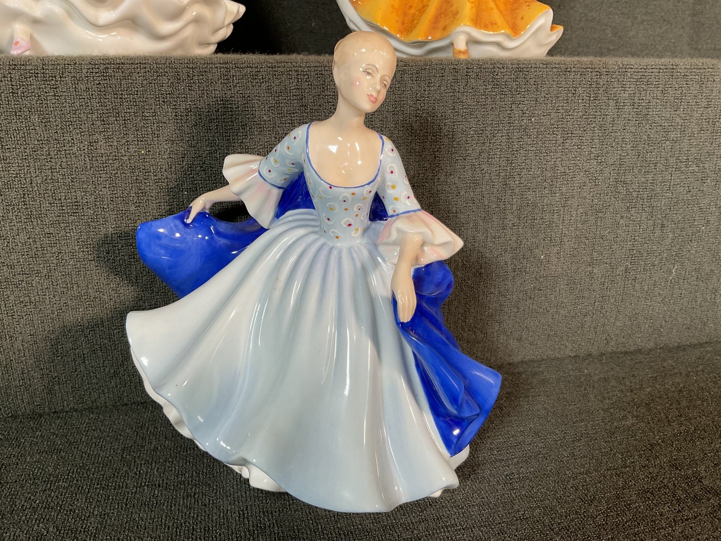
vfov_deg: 48.2
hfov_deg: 61.7
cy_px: 270
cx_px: 360
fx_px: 604
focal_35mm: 29
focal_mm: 3
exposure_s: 1/60
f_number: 1.8
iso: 40
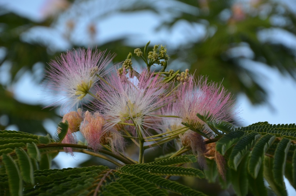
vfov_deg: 8.7
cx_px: 148
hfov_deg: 13.1
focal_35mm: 158
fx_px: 1292
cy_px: 98
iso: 280
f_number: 8
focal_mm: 105
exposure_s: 1/125
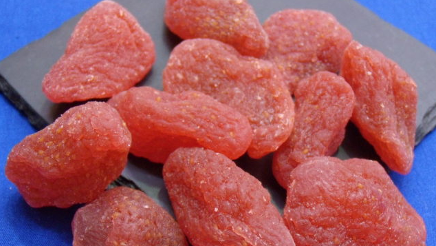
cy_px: 146
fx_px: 636
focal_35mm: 55
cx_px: 218
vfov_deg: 21.8
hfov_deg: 37.8
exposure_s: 1/15
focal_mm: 8.8
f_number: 3.8
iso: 400
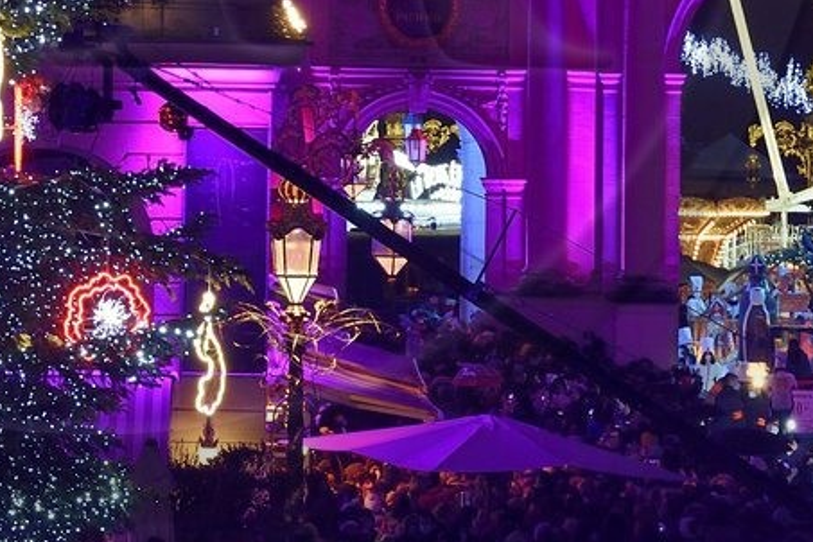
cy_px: -224
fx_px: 8378
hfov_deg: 5.5
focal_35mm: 371
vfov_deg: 3.7
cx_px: 93
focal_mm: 105
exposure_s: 1/25
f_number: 7.1
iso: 1600
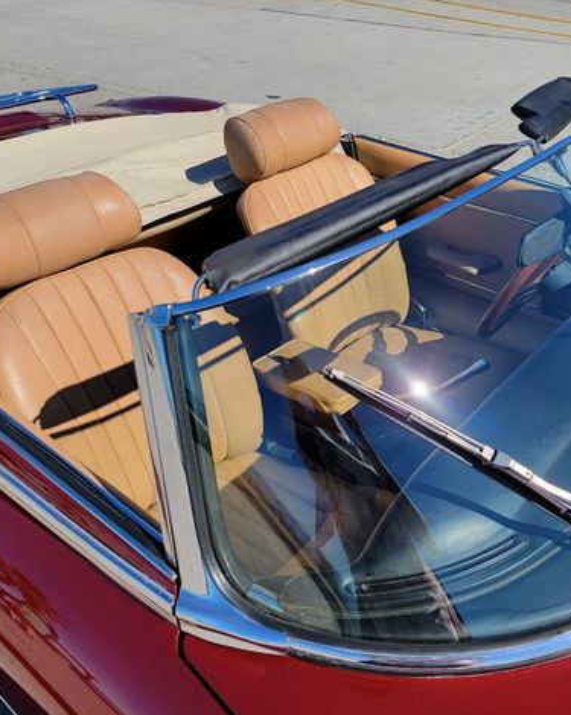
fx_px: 676
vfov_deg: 55.7
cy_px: 352
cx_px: 350
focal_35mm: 32
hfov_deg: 45.5
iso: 16
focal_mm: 6.7
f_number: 1.8
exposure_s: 1/902
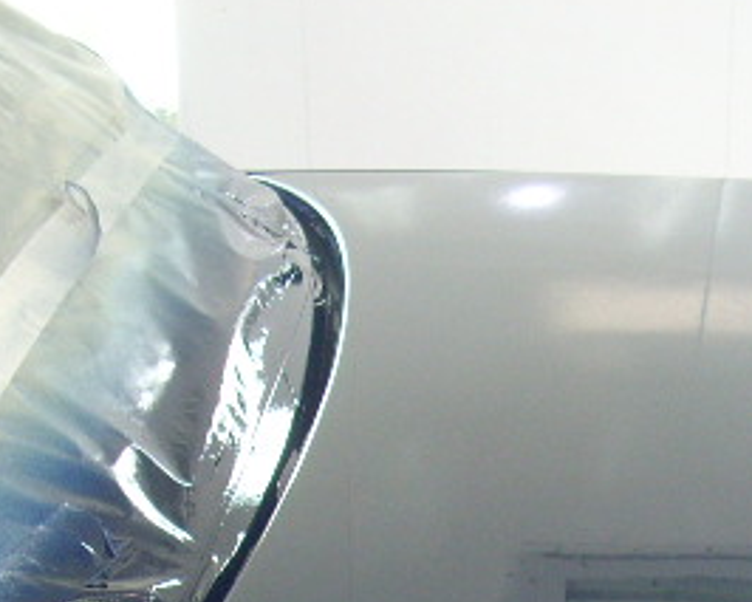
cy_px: 639
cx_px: 565
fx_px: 1937
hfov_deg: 21.8
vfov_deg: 17.2
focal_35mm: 87
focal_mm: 6.2
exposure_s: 1/30
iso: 200
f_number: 2.8
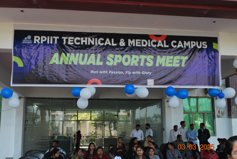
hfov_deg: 49.5
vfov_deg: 34.3
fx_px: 257
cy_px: 80
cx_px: 118
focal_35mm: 39
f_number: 5.6
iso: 180
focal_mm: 26
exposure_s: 1/125
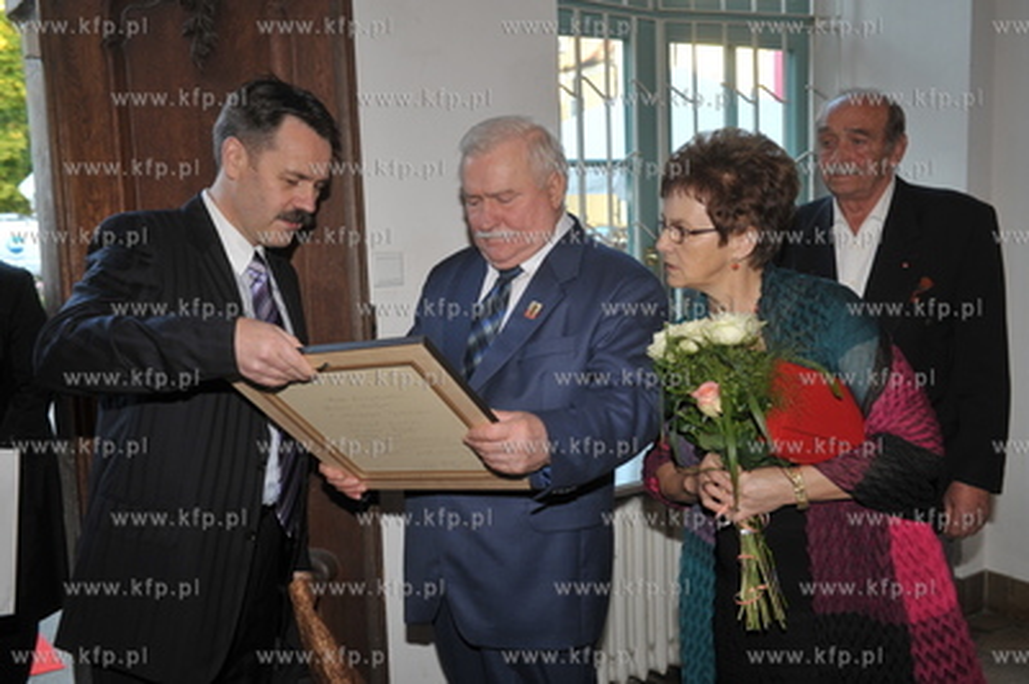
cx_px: 514
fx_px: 1085
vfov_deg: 35.0
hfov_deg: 50.7
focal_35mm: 38
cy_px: 342
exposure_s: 1/60
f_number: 5.6
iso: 400
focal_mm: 38
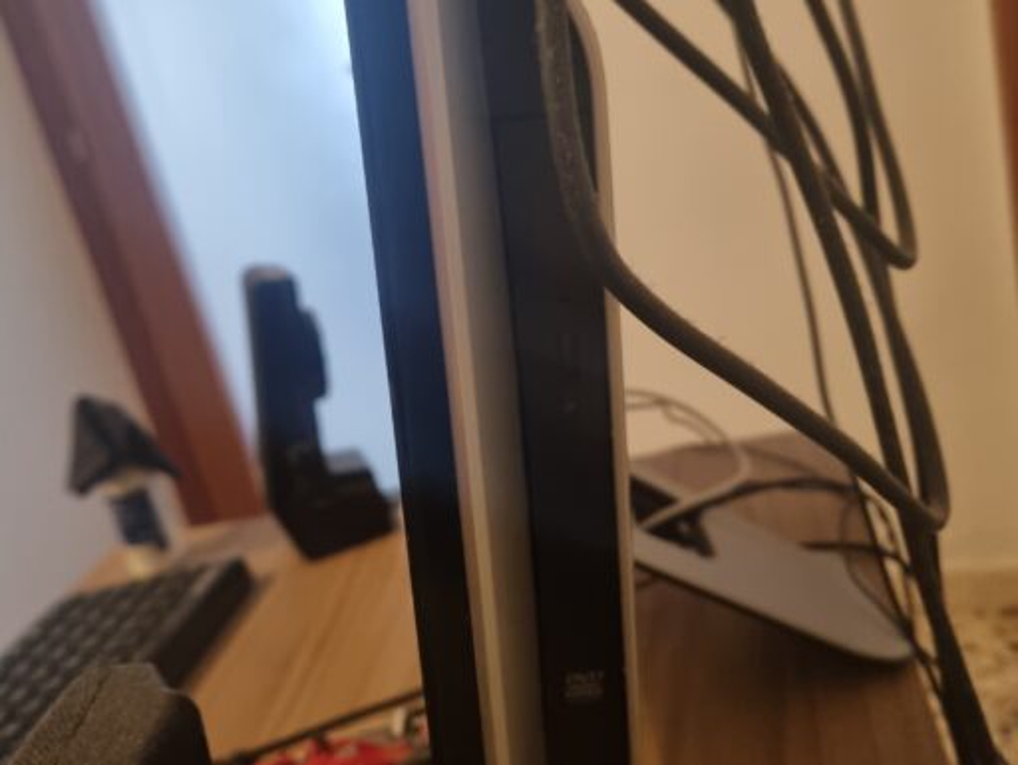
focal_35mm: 26
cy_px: 382
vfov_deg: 53.1
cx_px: 509
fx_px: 765
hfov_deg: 67.3
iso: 1000
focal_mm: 5.4
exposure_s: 1/25
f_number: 1.8
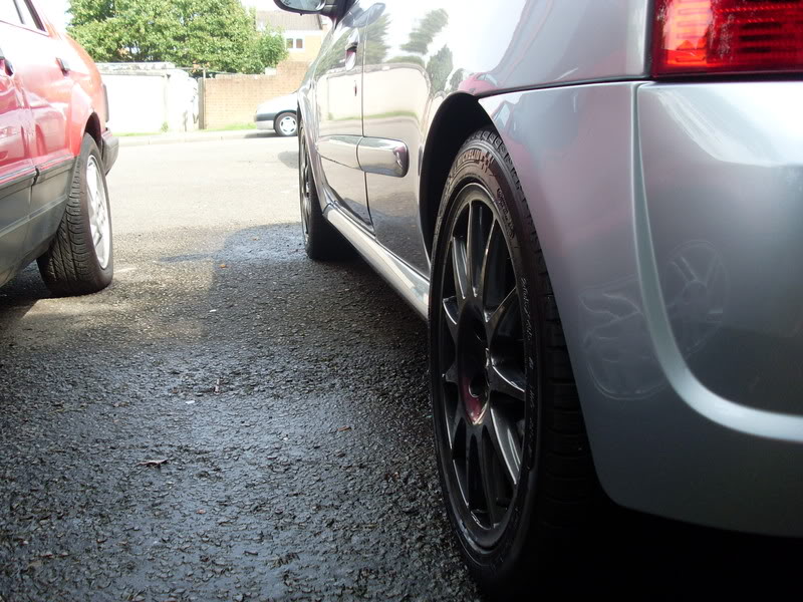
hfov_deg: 49.0
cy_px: 301
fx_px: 881
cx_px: 402
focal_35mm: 38
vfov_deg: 37.7
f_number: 3
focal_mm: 6.3
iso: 80
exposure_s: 1/250
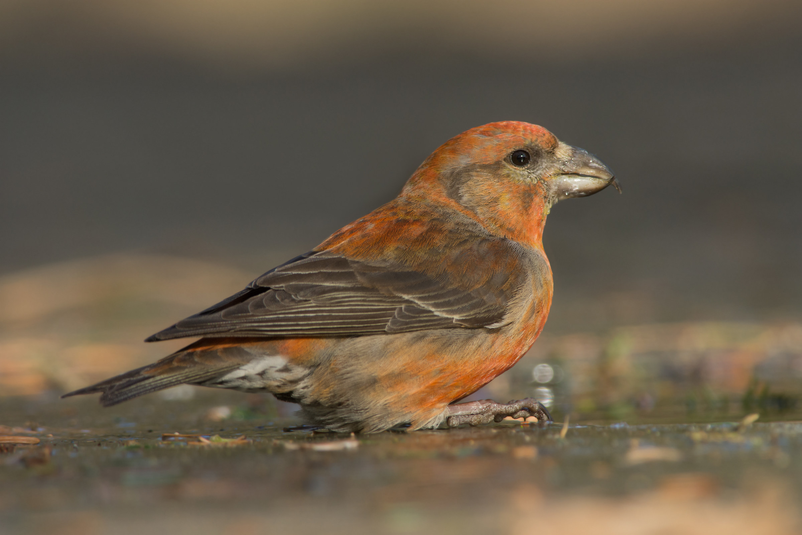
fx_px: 16707
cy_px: 268
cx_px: 401
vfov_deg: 1.8
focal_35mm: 750
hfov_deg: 2.7
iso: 400
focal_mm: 500
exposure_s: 1/250
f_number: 9
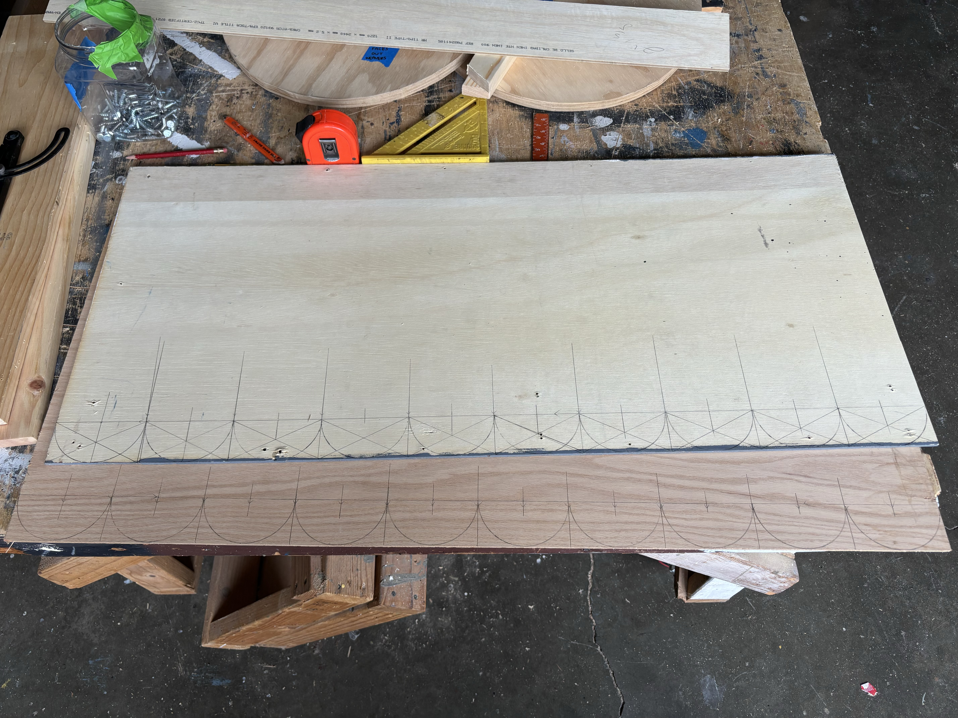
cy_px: 359
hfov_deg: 67.3
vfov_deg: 53.1
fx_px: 720
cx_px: 479
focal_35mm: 26
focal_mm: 5.96
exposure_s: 1/385
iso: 50
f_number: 1.6
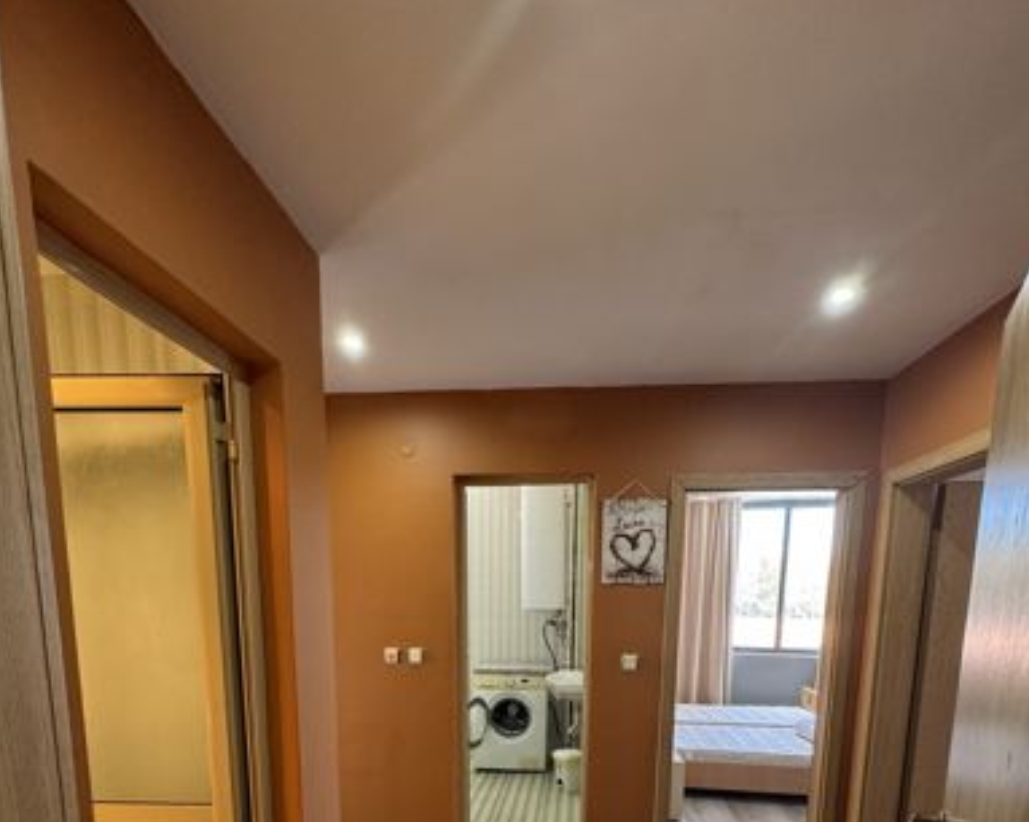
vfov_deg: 63.2
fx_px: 578
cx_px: 512
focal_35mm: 19
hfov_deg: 83.3
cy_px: 685
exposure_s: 1/50
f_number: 2.2
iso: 320
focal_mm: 2.22
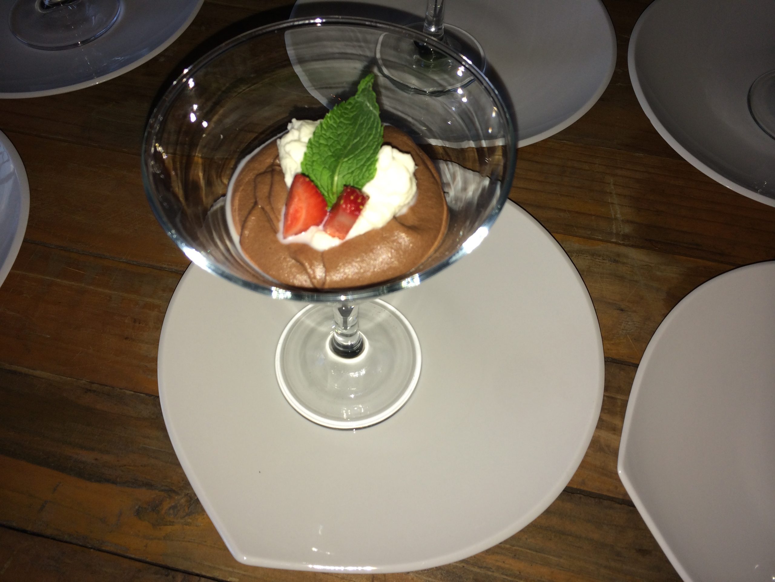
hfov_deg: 60.0
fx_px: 672
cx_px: 388
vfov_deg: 46.8
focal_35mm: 30
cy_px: 291
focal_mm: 4.12
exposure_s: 1/74
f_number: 2.2
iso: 32
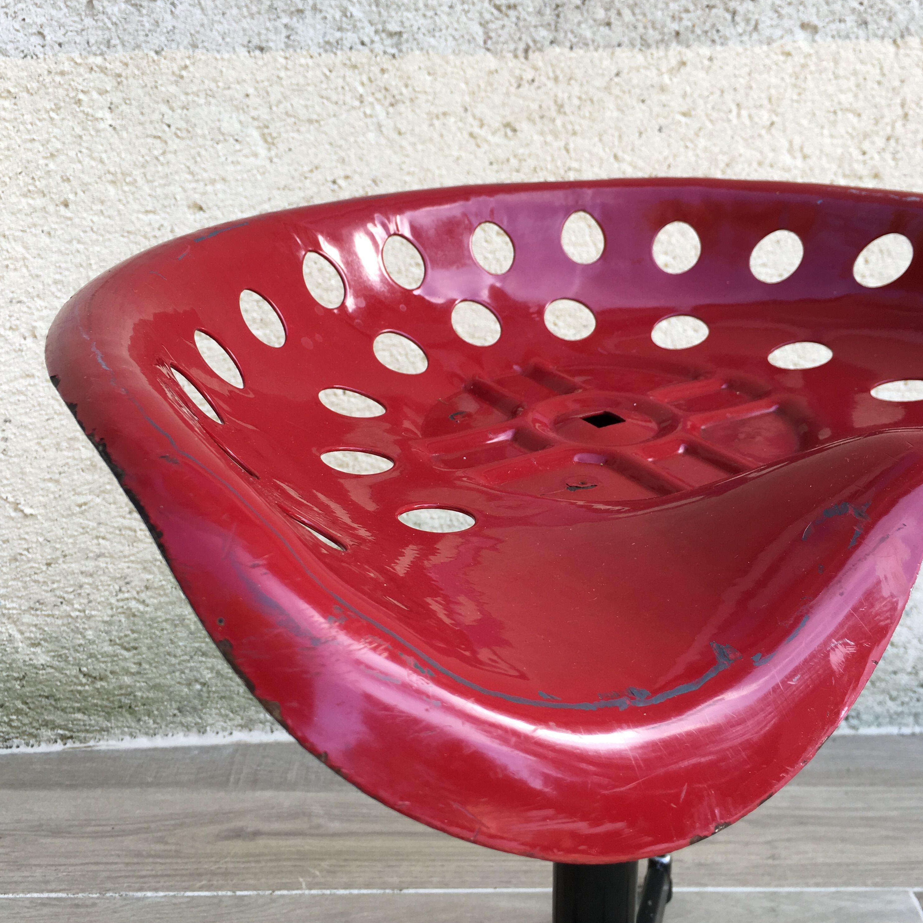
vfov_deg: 47.2
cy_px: 442
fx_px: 1056
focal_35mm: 35
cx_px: 467
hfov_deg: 47.2
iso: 25
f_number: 2.2
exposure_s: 1/100
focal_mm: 4.15
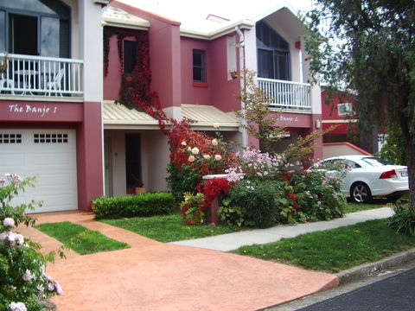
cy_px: 156
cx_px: 208
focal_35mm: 38
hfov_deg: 49.0
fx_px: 456
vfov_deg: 37.7
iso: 50
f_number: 2.6
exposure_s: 1/250
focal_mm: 5.8
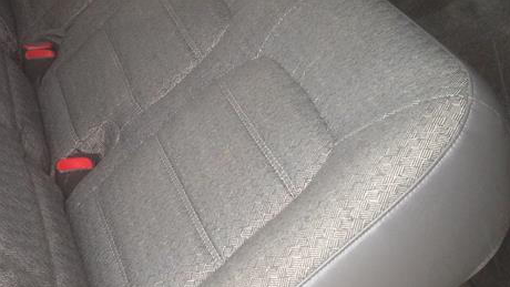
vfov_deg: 14.9
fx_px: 1082
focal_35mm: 80
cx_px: 52
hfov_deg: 25.7
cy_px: 16
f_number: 2.4
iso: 80
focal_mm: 4.13
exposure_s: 1/120
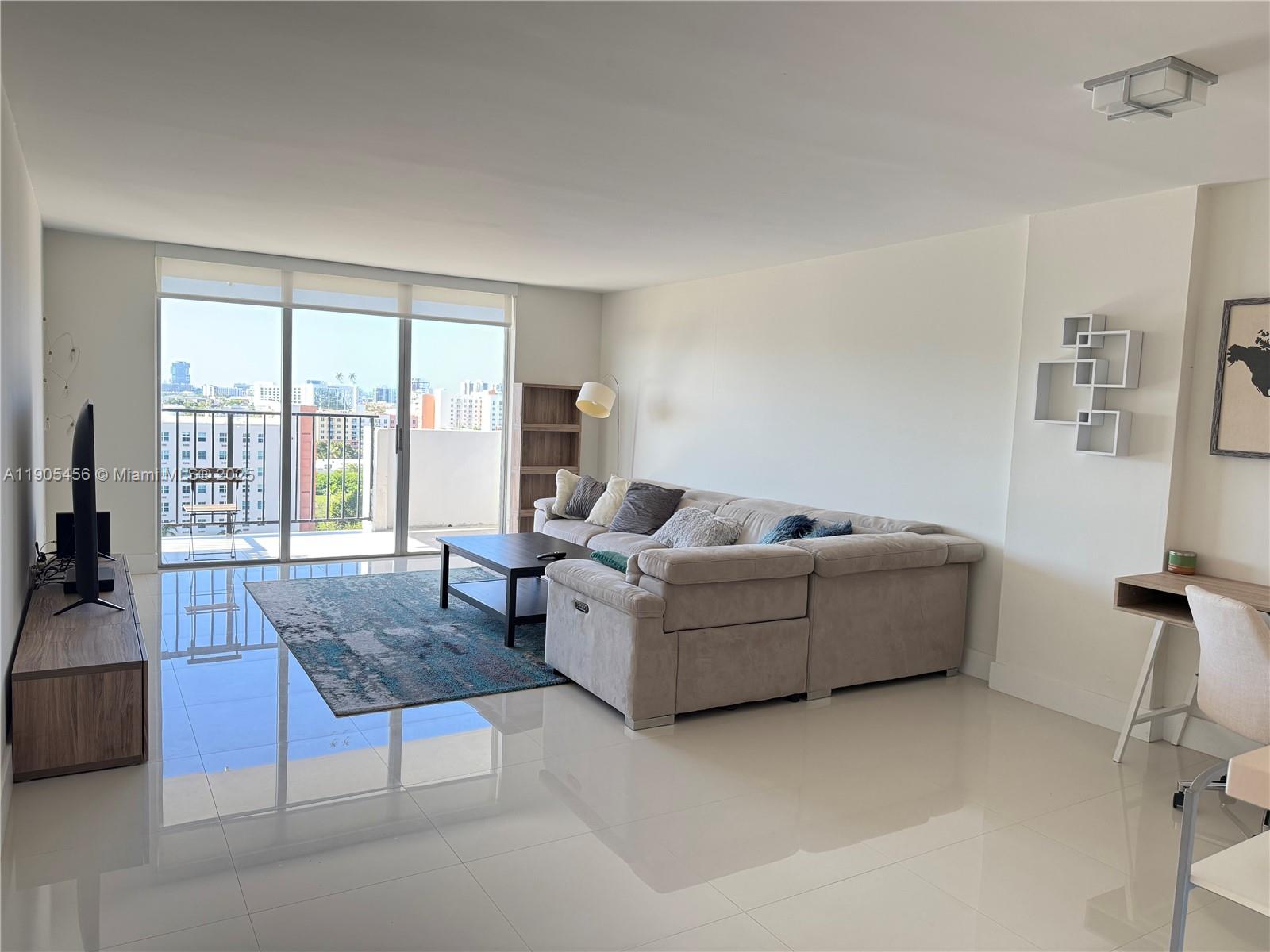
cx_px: 635
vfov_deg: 56.8
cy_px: 476
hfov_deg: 71.6
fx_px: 881
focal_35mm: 24
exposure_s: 1/160
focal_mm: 6.76
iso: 160
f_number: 1.78
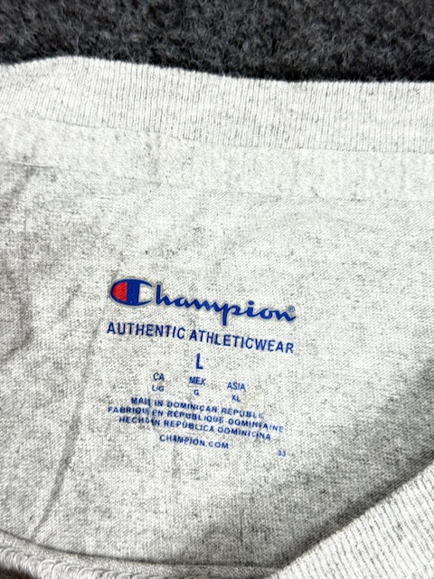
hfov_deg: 30.3
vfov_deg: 39.7
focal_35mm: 48
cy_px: 290
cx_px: 217
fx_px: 802
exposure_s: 1/50
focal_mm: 6.76
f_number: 1.78
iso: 160
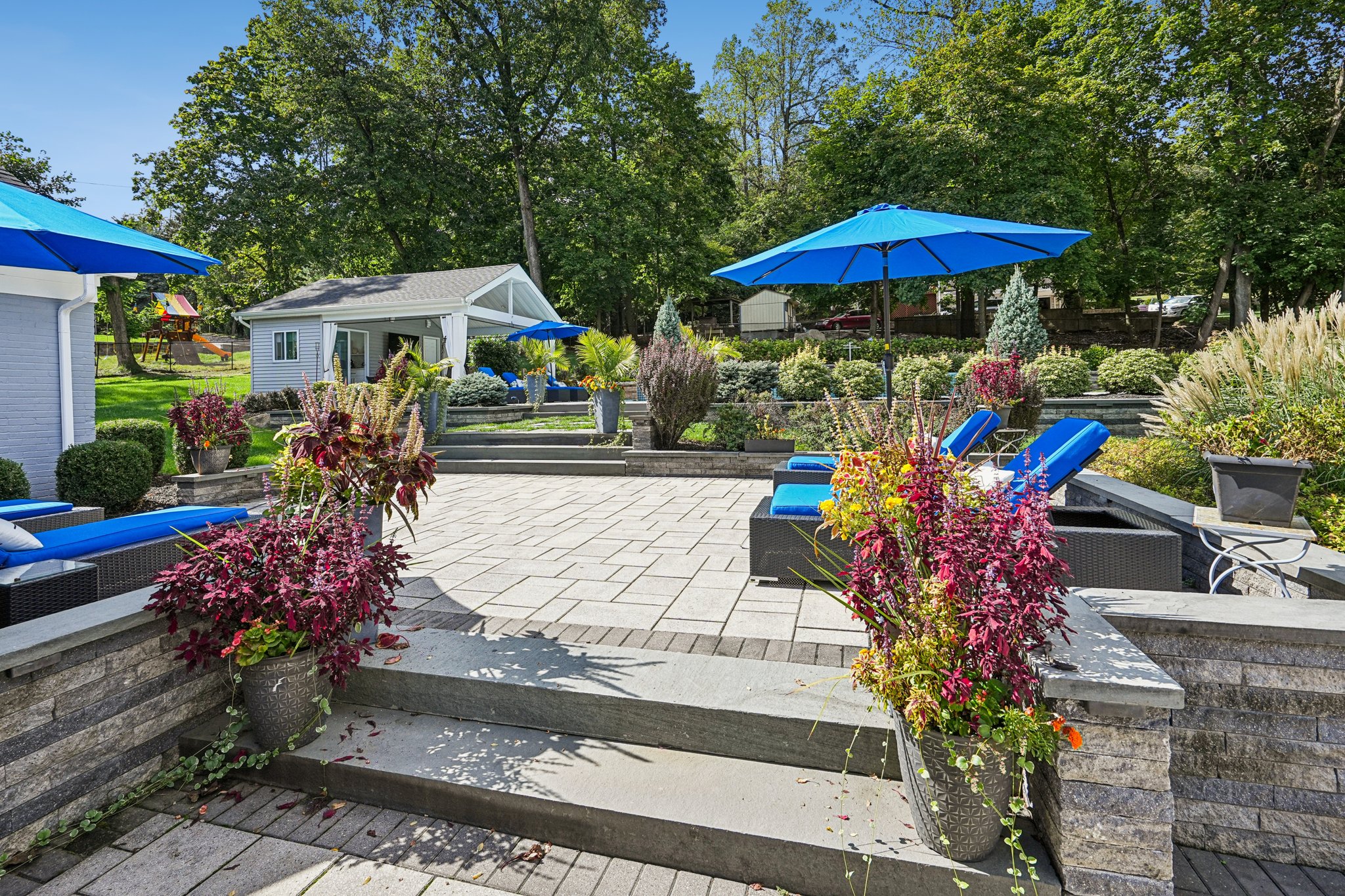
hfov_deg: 96.7
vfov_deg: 73.7
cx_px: 672
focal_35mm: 16
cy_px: 448
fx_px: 598
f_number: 8
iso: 400
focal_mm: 16
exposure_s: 1/400
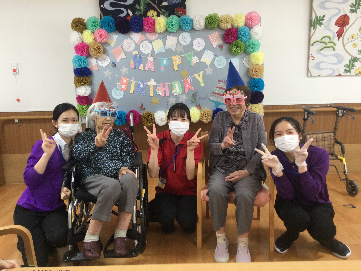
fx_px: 323
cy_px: 136
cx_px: 180
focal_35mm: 31
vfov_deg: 45.4
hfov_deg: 58.4
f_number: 2.4
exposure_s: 1/30
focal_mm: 3.3
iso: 64
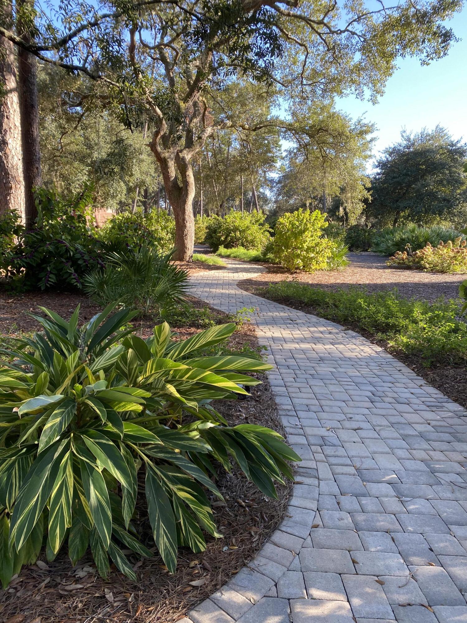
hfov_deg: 53.1
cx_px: 234
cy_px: 312
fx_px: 468
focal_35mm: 26
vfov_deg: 67.3
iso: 32
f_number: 1.8
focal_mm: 4.25
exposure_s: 1/186
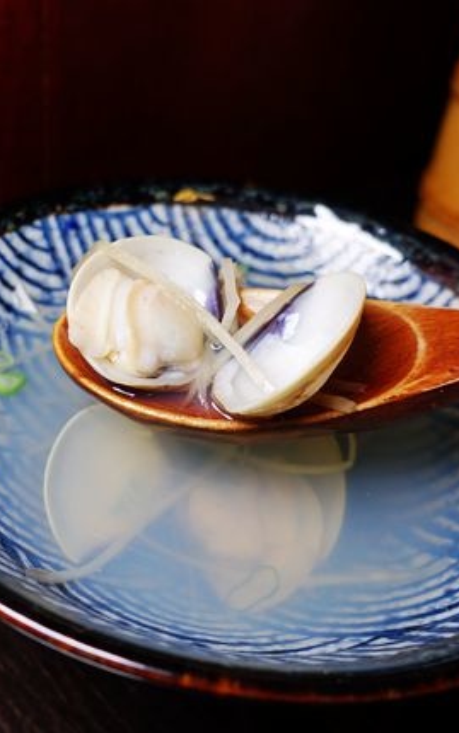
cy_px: 366
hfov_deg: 34.3
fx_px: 740
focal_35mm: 37
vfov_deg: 52.7
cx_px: 184
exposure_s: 1/80
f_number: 2.8
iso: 125
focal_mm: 8.8
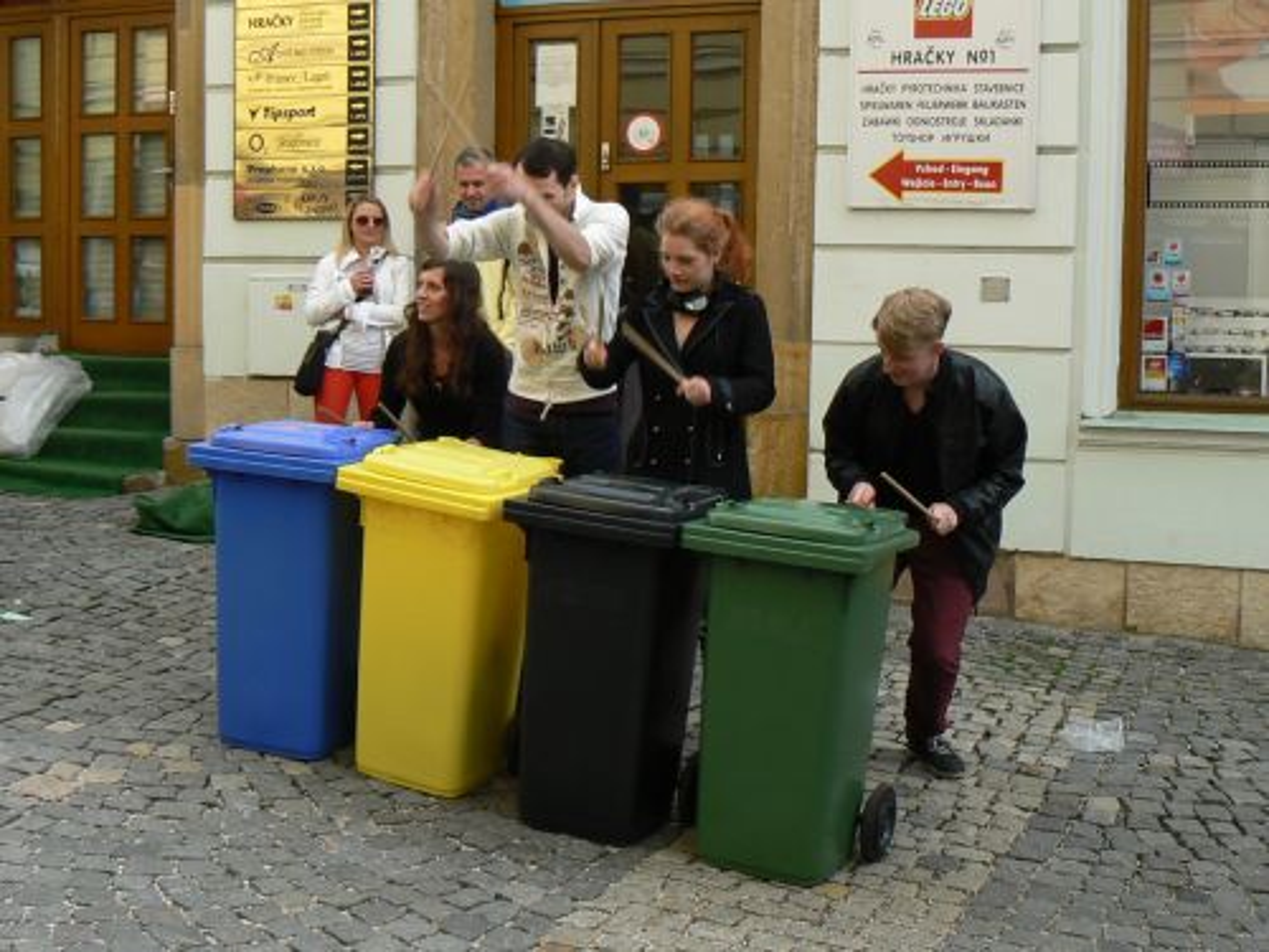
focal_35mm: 36
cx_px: 634
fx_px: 1320
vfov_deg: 39.7
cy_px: 476
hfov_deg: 51.4
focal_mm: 6
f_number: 5
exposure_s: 1/100
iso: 80
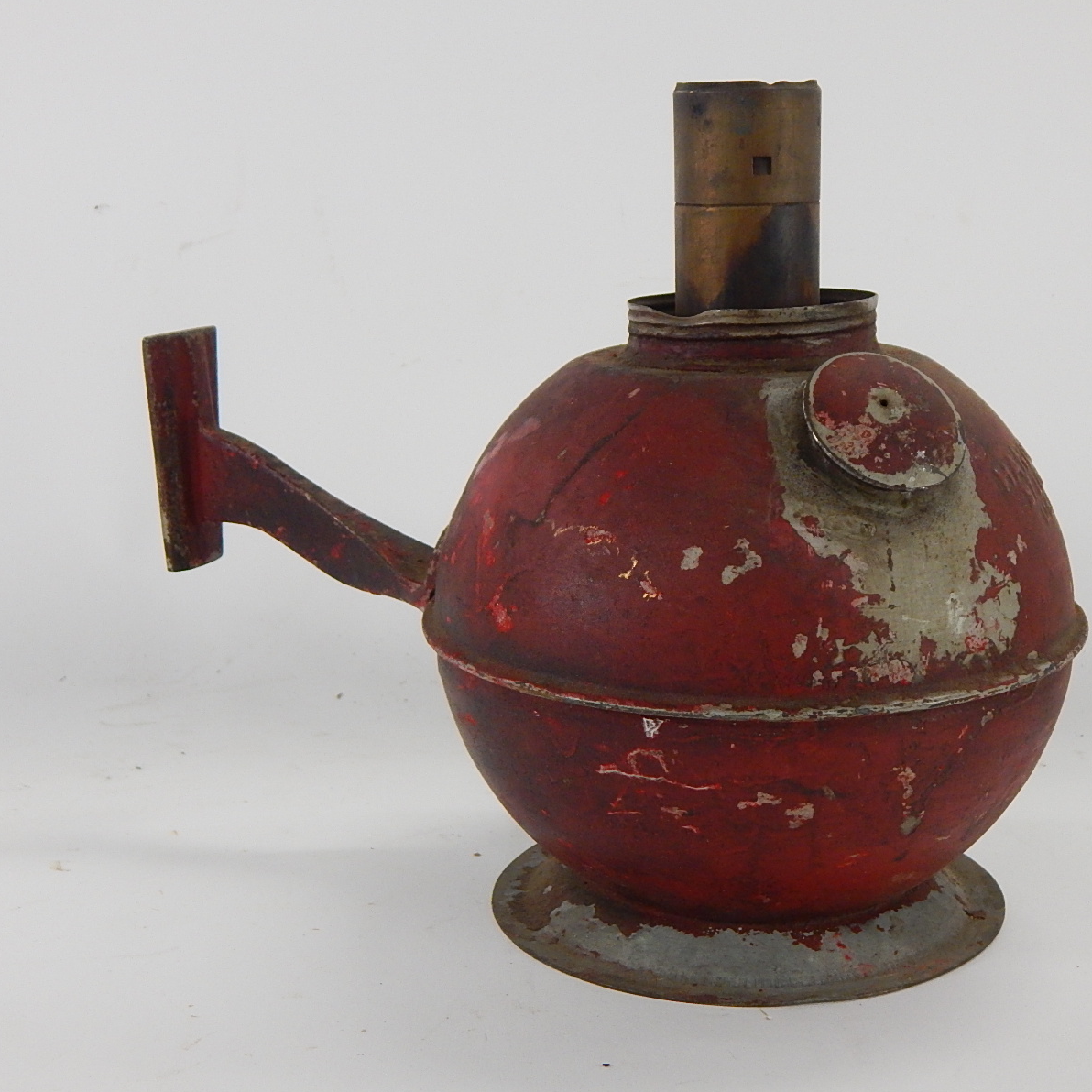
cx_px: 581
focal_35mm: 51
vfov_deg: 33.4
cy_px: 547
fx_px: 1820
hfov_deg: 33.4
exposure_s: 1/100
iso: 400
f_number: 3.6
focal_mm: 7.7
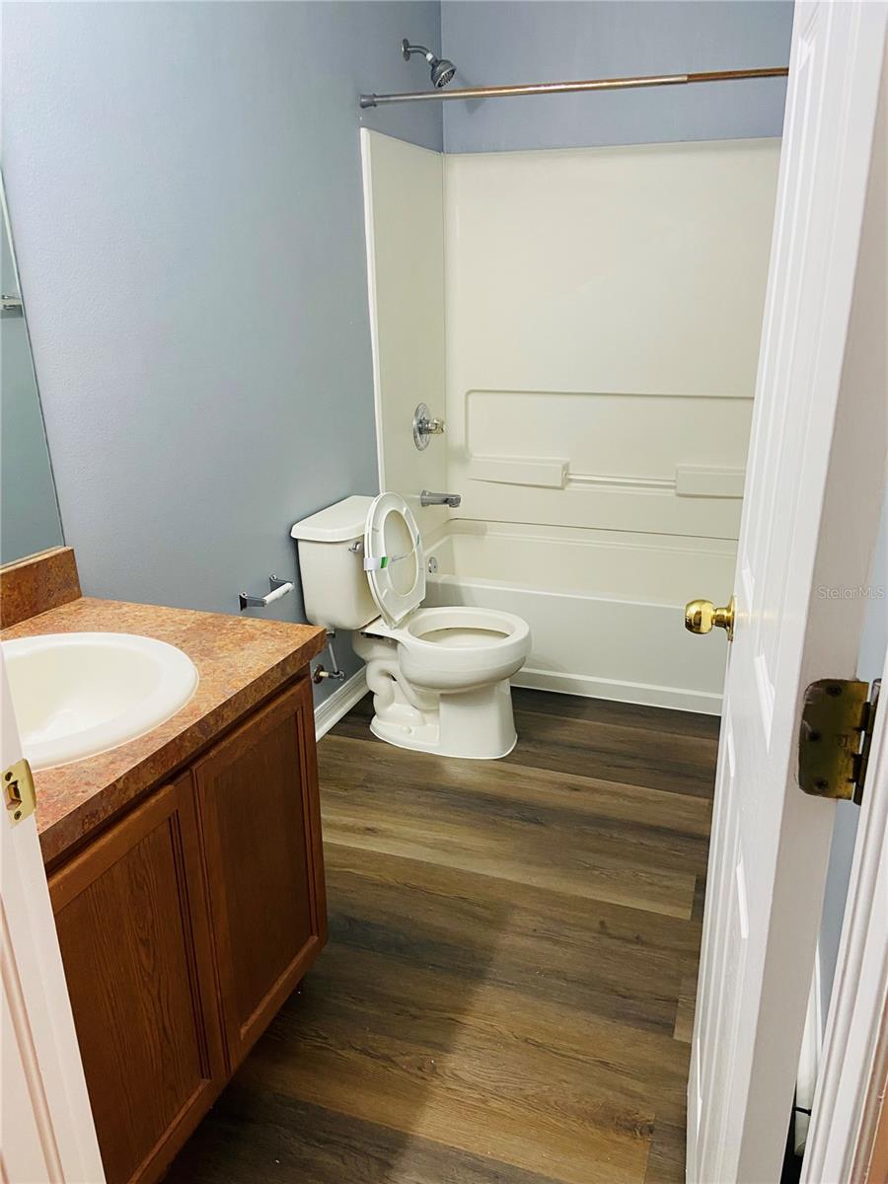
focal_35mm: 26
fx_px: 889
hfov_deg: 53.1
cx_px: 444
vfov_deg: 67.3
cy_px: 592
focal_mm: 4.25
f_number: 1.8
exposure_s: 1/60
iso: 125
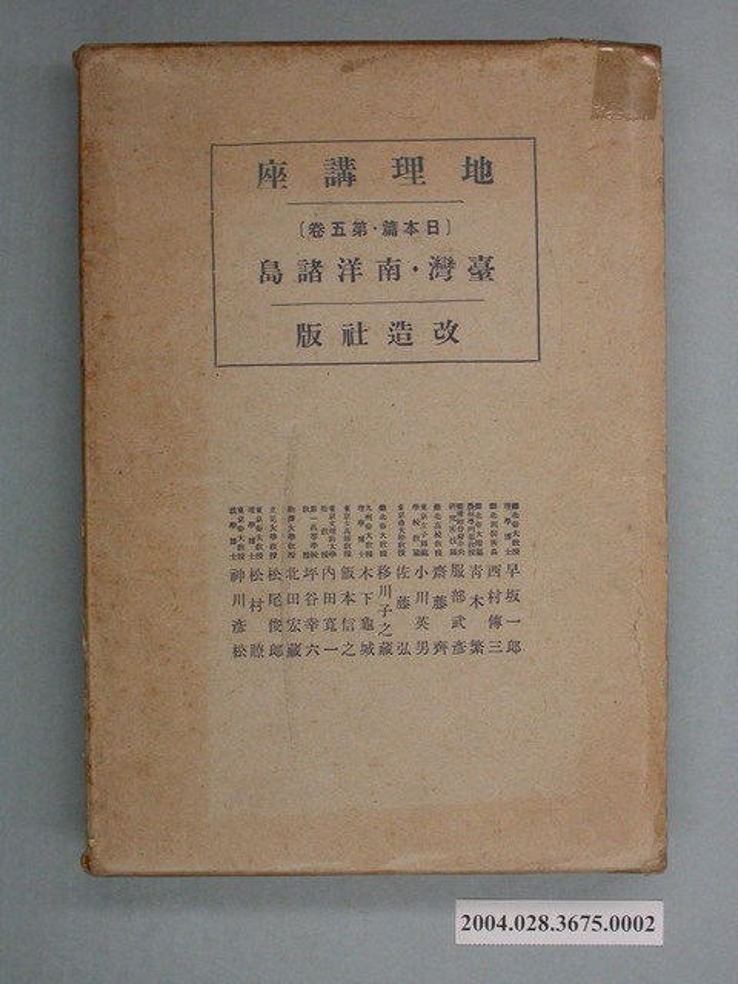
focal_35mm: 60
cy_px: 492
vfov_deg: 32.2
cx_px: 369
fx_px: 1706
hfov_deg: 24.4
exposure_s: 1/30
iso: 200
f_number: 6.2
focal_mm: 12.4
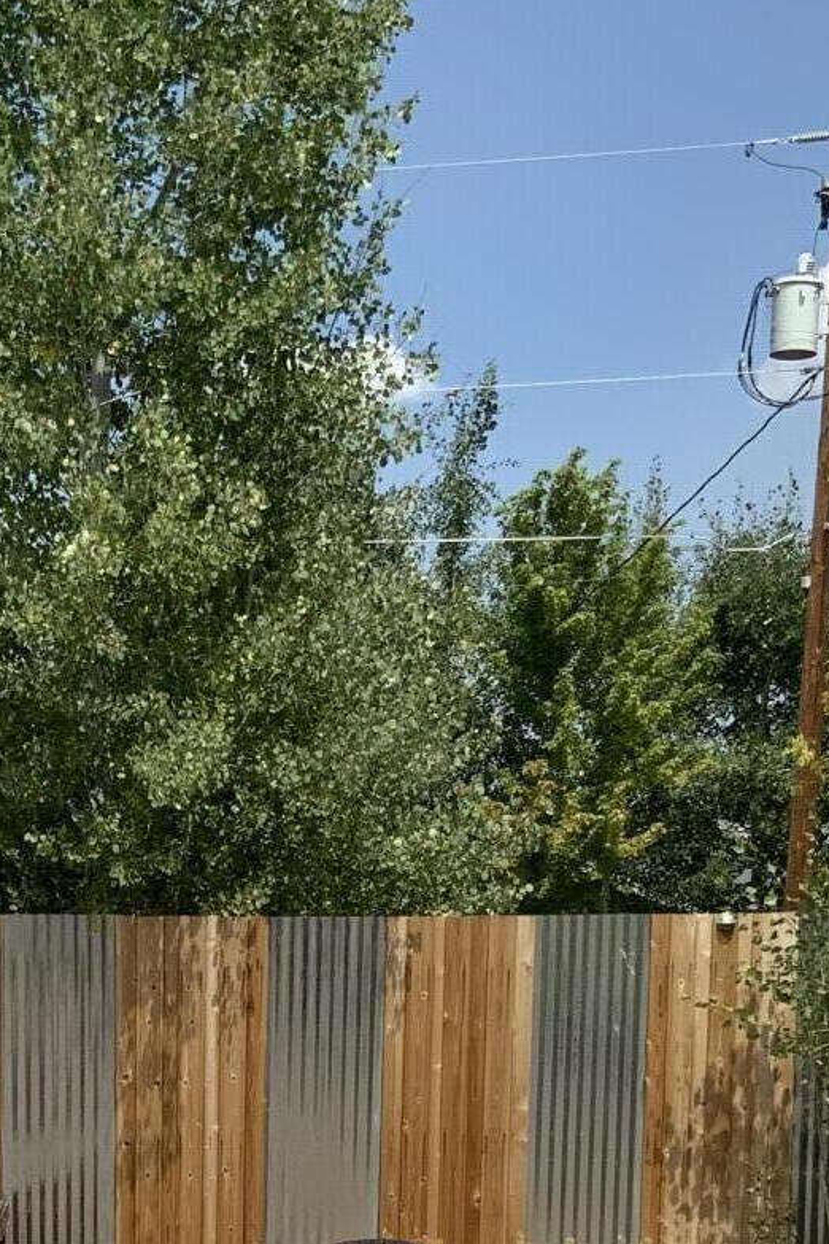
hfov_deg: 17.5
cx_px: 122
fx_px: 2660
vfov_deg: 25.1
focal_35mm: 77
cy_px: 1244
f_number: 1.8
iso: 20
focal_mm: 3
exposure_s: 1/2801
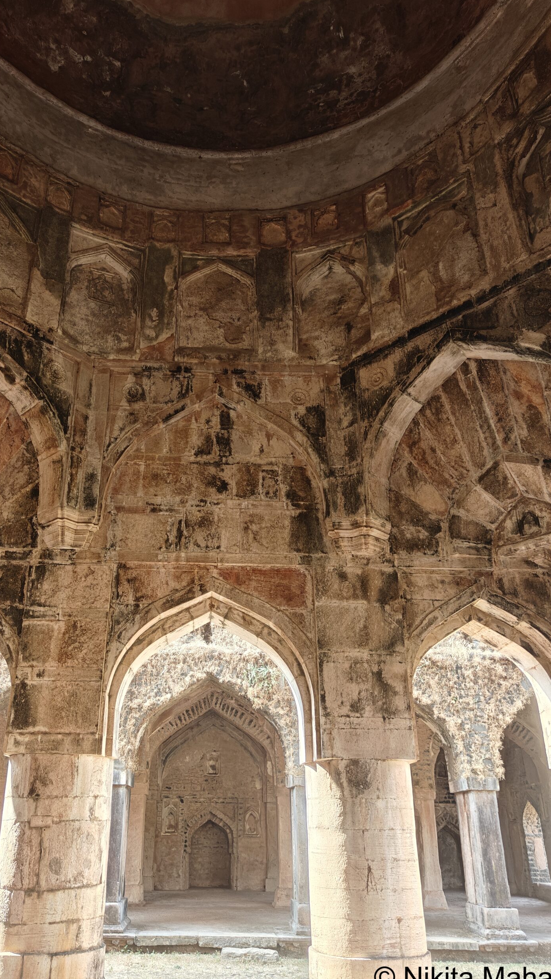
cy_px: 490
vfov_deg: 69.9
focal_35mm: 27
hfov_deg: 42.7
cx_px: 222
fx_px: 701
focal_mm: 5.59
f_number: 1.8
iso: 50
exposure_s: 1/184
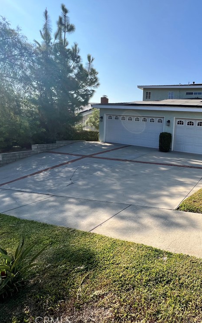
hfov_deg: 55.0
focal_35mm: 19
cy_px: 160
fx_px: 167
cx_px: 177
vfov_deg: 88.0
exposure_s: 1/881
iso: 32
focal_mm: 1.57
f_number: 1.8
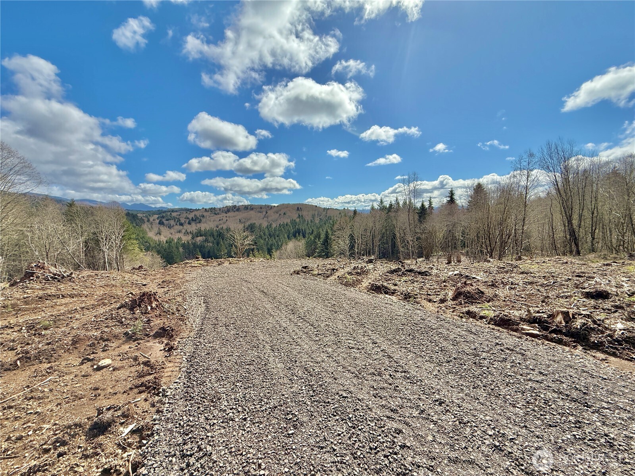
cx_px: 318
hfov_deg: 102.1
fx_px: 257
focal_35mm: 14
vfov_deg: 85.7
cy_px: 238
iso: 50
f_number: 2.2
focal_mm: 2.22
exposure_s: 1/3460
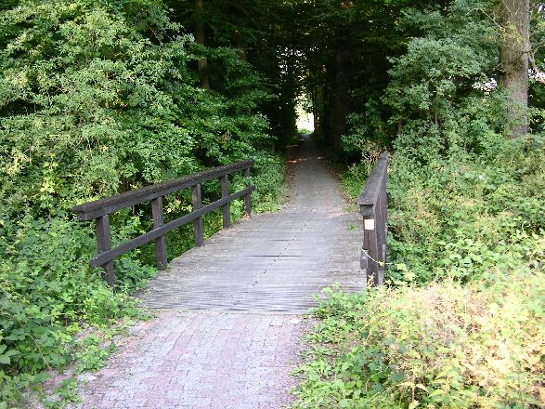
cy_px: 204
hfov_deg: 52.6
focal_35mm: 35
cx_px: 272
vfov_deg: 40.7
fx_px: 551
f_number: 2.8
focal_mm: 8.9
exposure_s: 1/14.1
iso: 50
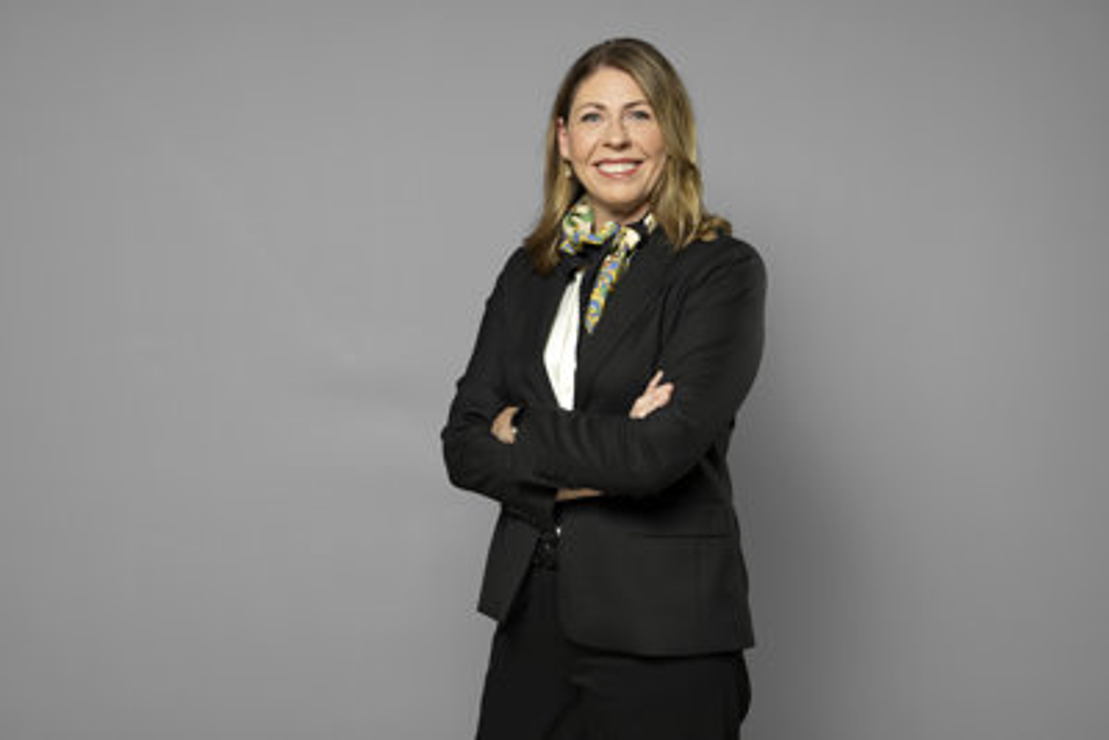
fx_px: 1541
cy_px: 370
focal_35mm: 50
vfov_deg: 27.0
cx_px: 554
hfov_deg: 39.6
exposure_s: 1/200
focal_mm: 50
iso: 160
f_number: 4
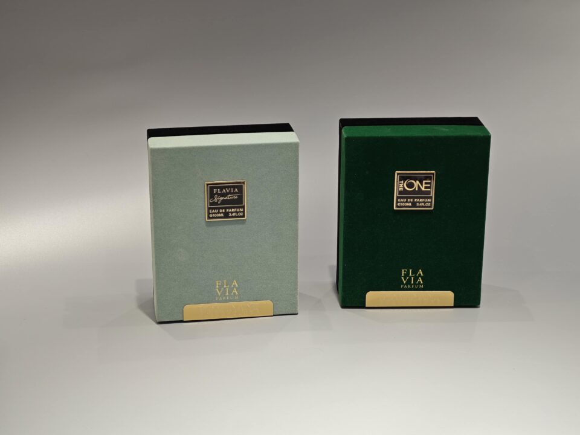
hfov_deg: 26.0
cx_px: 290
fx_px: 1257
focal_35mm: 75
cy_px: 218
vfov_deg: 19.6
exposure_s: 1/100
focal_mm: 10.1
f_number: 2
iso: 200
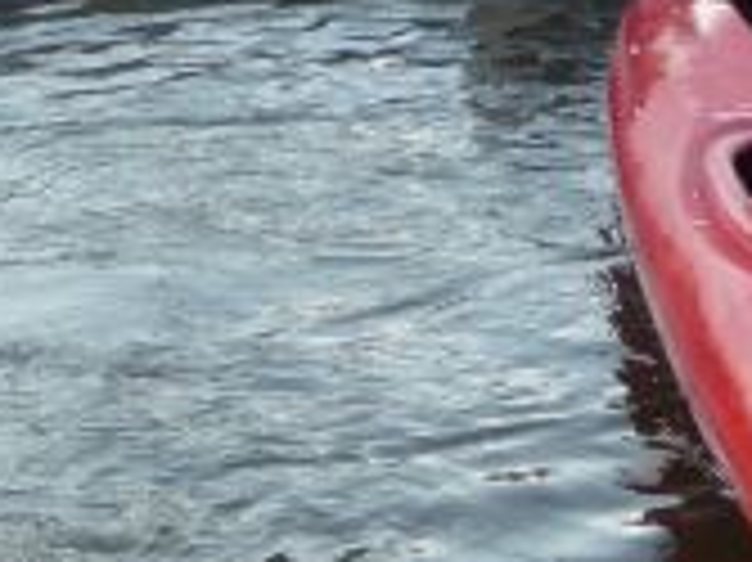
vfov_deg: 7.7
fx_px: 4168
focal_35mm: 192
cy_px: 486
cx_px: 910
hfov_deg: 10.1
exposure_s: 1/250
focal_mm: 8.5
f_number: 4.2
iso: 200
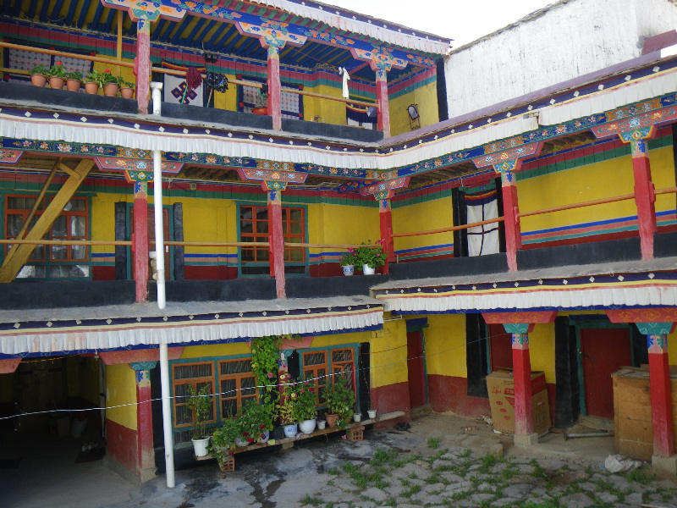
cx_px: 338
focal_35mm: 28
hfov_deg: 63.4
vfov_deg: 49.7
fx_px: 548
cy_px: 254
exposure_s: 1/80
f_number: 3.5
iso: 50
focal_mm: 5
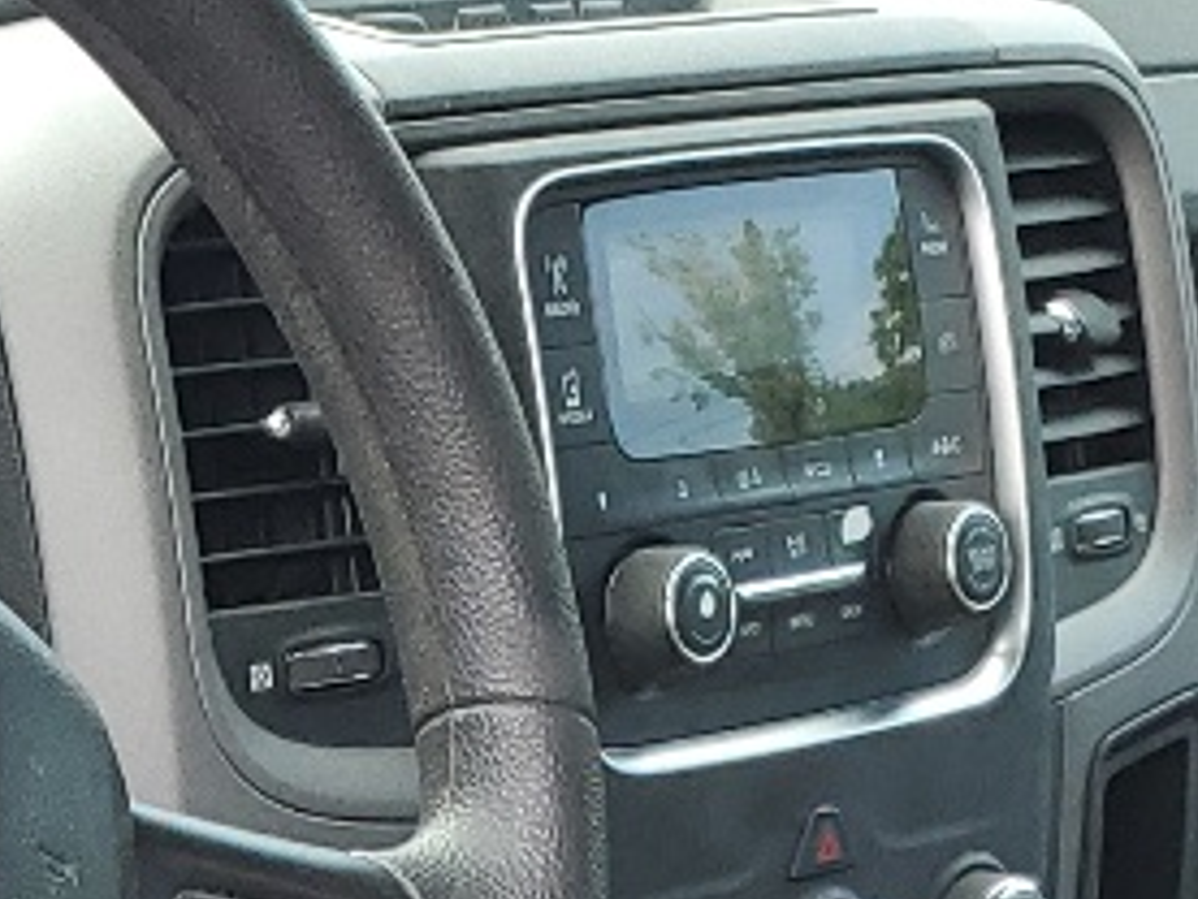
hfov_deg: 12.8
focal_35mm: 150
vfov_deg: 8.9
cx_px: -316
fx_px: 5193
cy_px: 2152
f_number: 1.5
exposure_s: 1/250
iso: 50
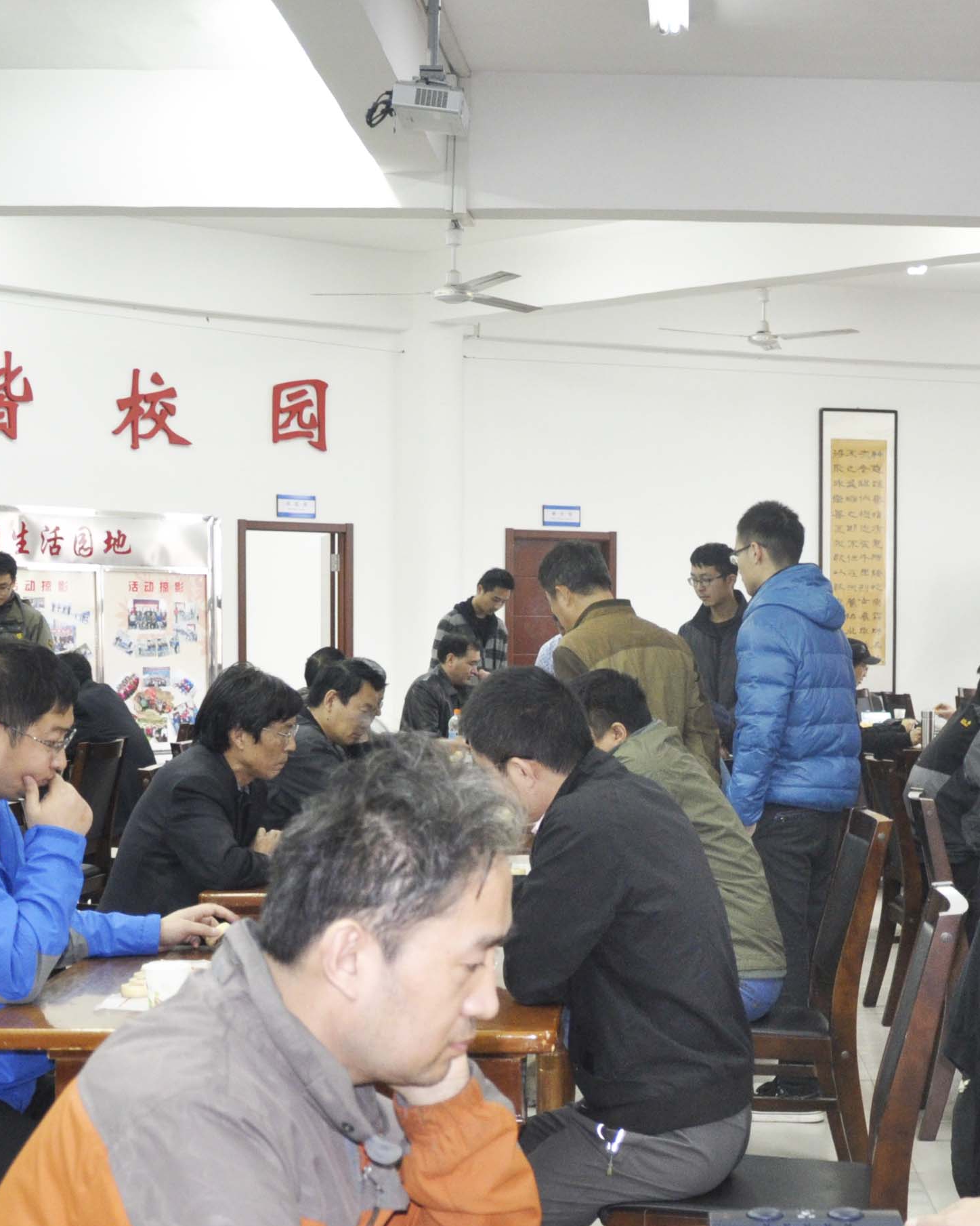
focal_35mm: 60
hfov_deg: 25.0
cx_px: 754
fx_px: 2175
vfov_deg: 31.1
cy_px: 867
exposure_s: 1/30
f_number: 3.5
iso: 720
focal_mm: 18
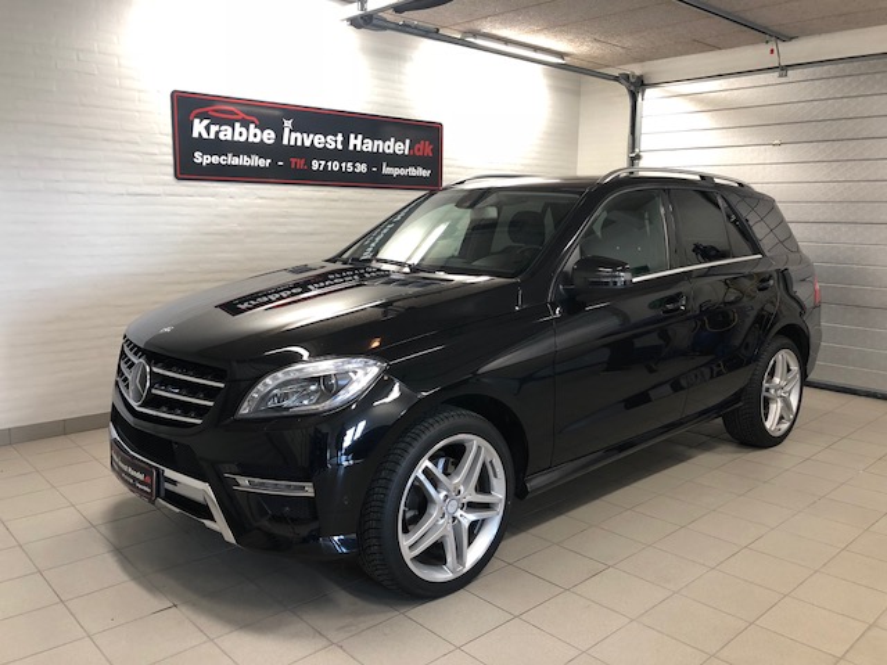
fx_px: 717
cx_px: 444
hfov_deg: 63.4
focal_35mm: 28
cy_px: 332
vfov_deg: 49.7
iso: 40
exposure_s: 1/17
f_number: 1.8
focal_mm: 3.99
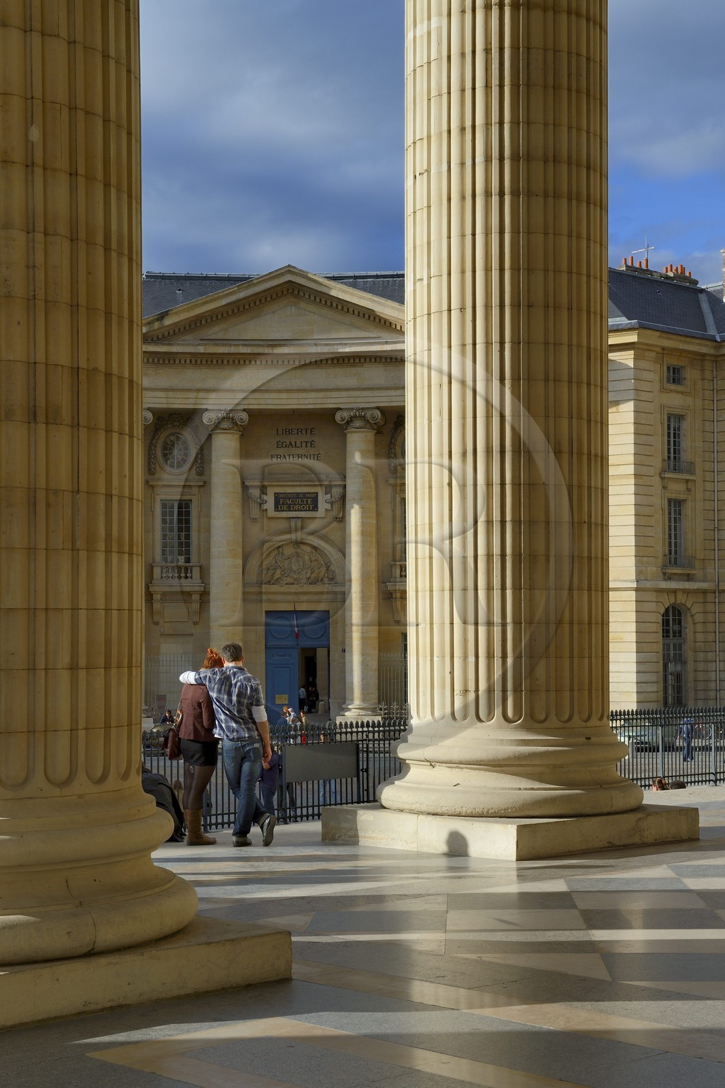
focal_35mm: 52
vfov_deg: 38.2
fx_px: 1571
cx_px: 362
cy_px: 544
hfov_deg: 26.0
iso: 200
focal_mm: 52
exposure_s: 1/160
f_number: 14
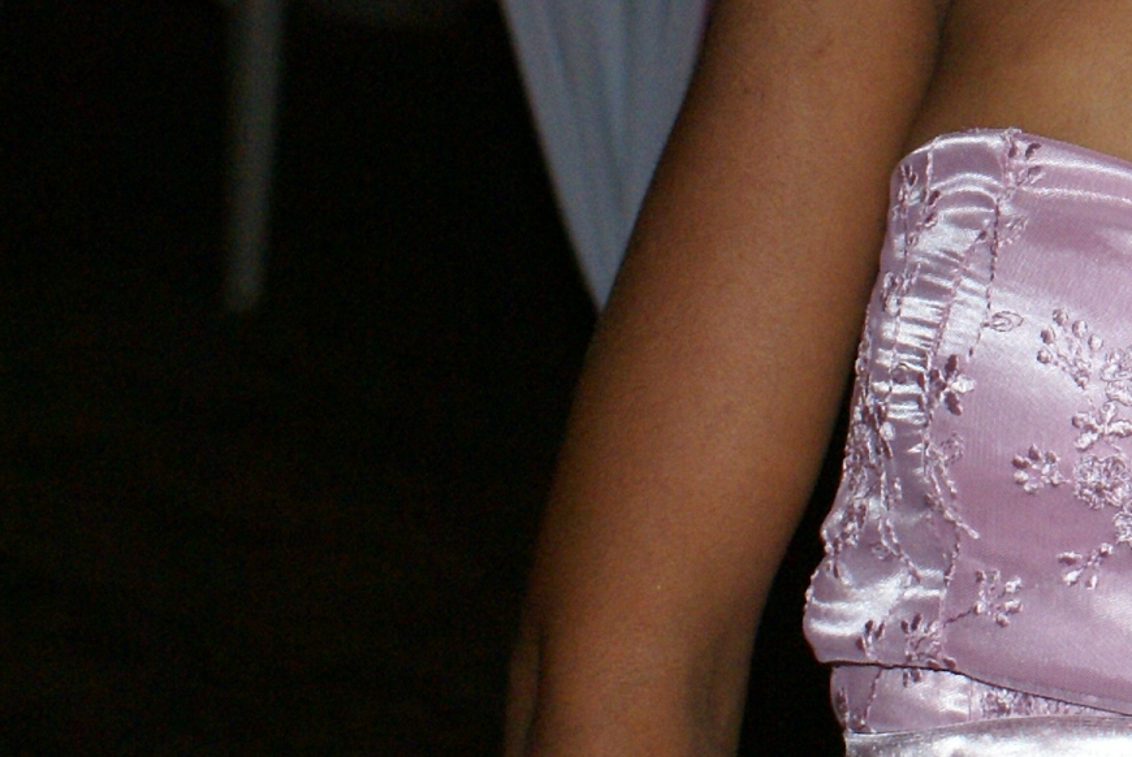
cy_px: -251
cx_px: 1690
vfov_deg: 7.8
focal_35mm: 175
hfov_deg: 11.3
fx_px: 5498
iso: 400
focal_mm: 35
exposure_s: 1/60
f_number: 5.6
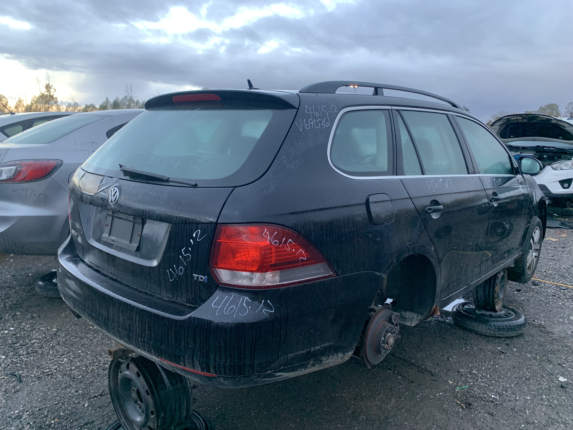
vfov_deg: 53.1
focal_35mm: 26
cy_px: 215
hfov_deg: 67.3
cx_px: 286
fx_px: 430
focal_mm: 4.25
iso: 100
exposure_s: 1/77
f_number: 1.8
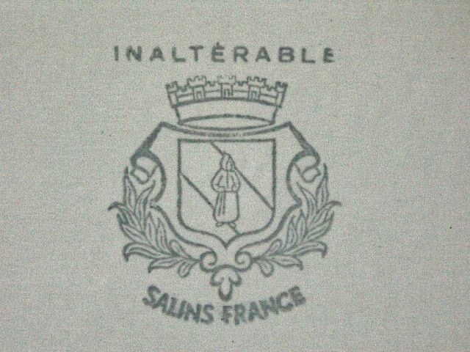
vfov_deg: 7.4
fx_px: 2716
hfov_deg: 9.9
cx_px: 235
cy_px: 176
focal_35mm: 200
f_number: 5
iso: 400
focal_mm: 50.69
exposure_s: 1/320
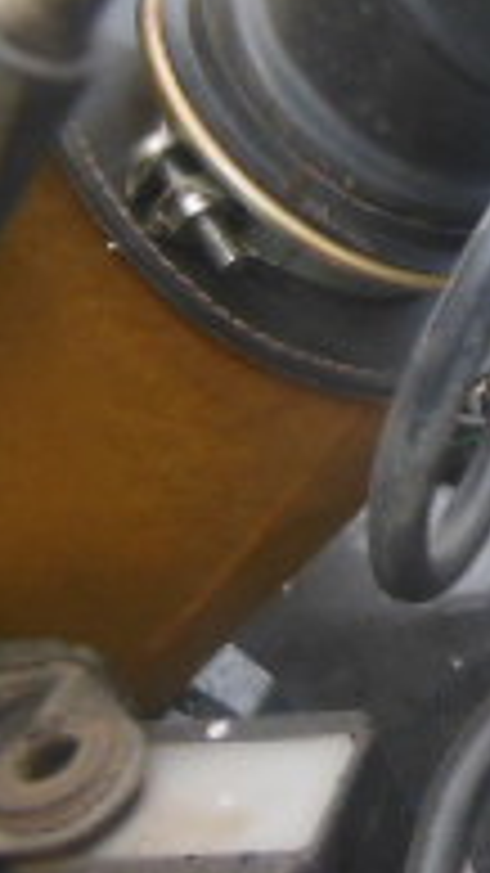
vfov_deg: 23.5
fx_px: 2081
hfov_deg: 12.6
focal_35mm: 90
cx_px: 787
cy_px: 266
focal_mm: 4.5
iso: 320
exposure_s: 1/30
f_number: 3.5
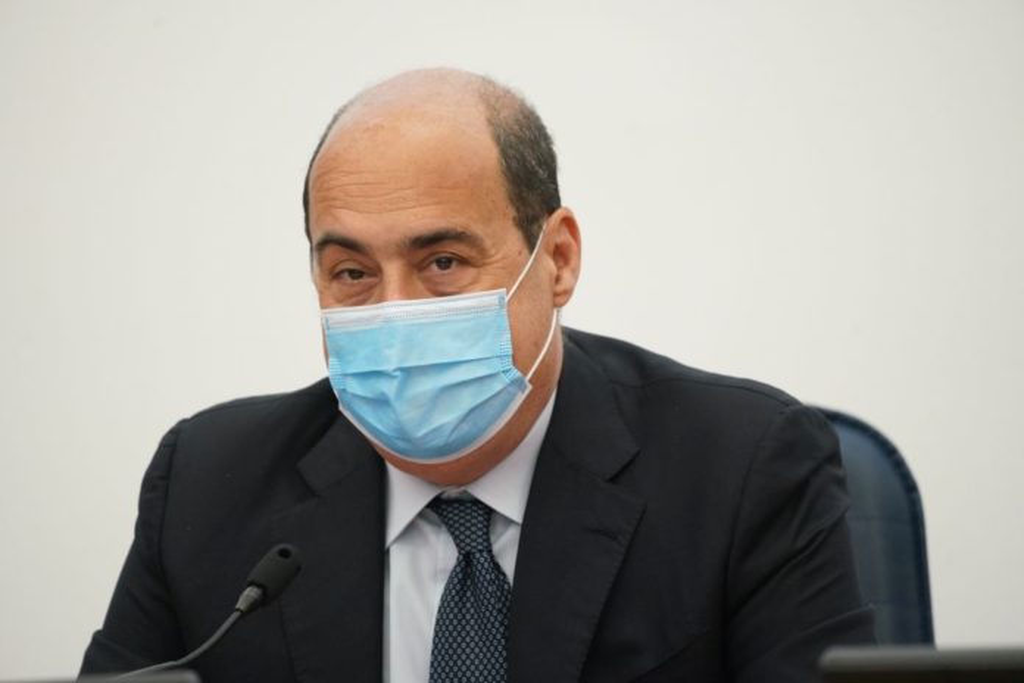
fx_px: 11377
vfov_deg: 3.4
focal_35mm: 400
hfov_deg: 5.2
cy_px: 342
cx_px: 512
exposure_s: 1/160
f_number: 5.6
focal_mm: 400
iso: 5000
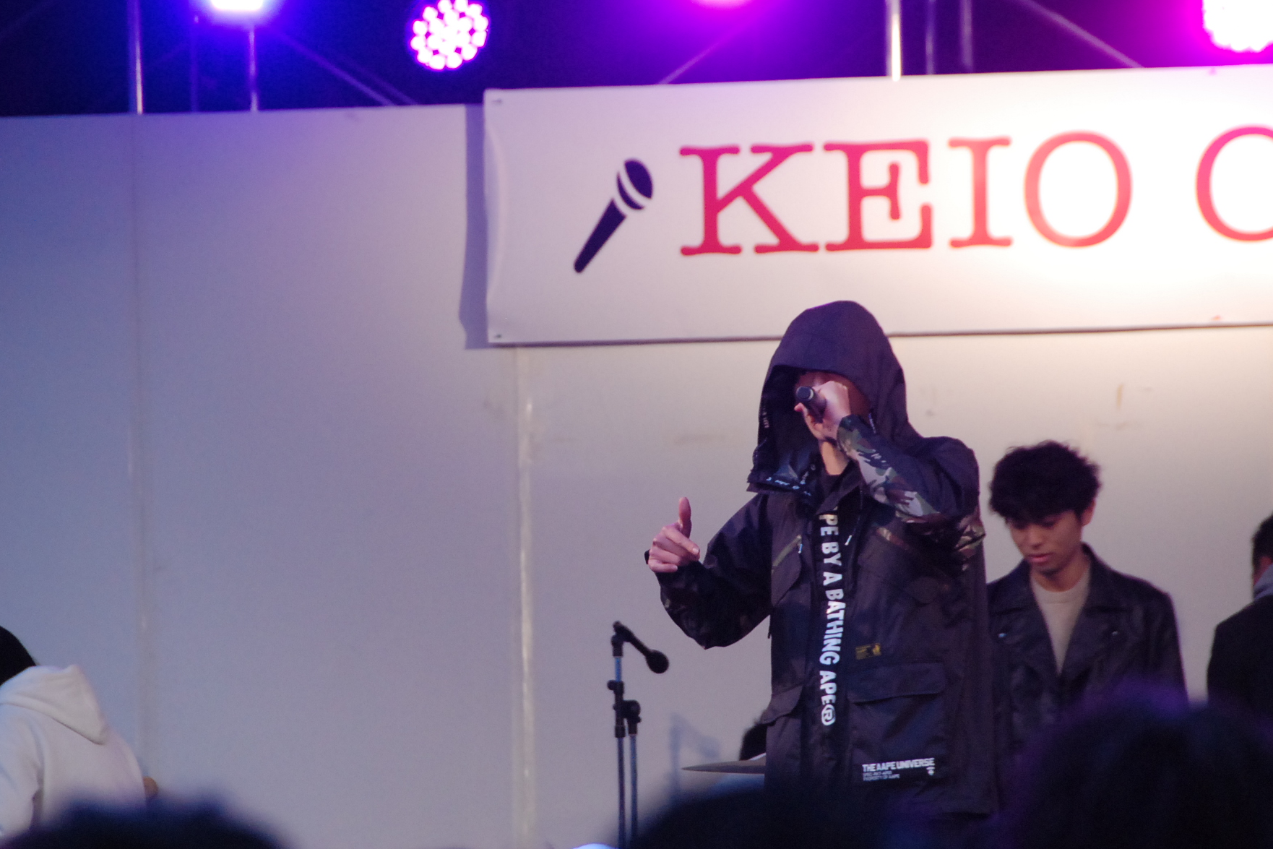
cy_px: 447
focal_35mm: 330
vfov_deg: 4.2
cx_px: 620
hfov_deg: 6.2
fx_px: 11669
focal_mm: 200
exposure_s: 1/200
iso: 1600
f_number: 5.6
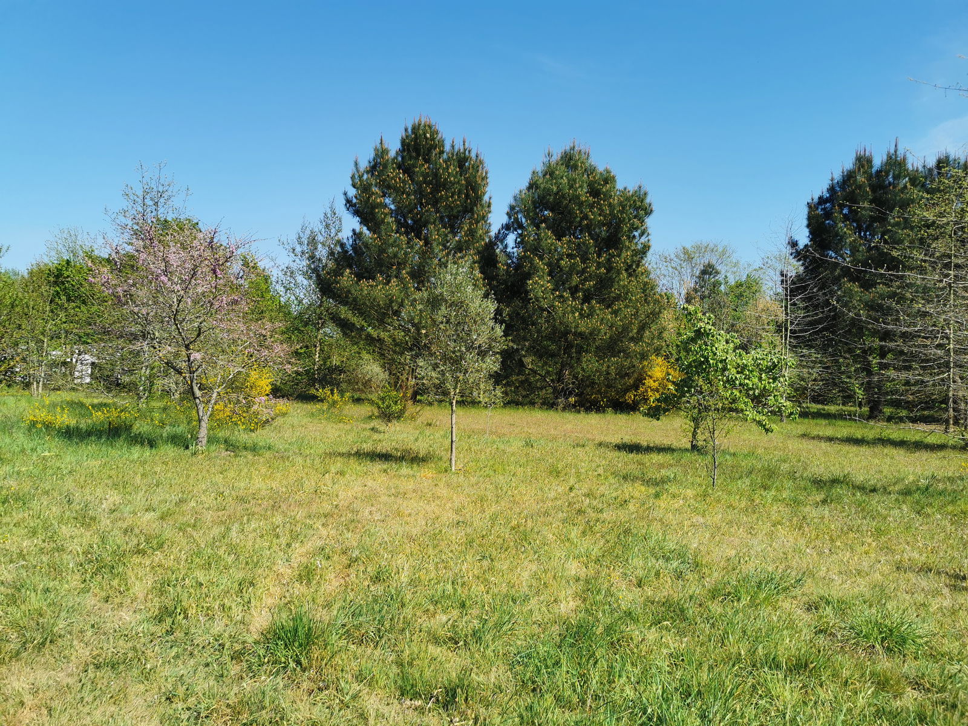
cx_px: 484
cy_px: 363
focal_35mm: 27
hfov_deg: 65.3
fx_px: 755
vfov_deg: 51.4
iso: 50
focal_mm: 5.56
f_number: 1.6
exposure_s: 1/3534
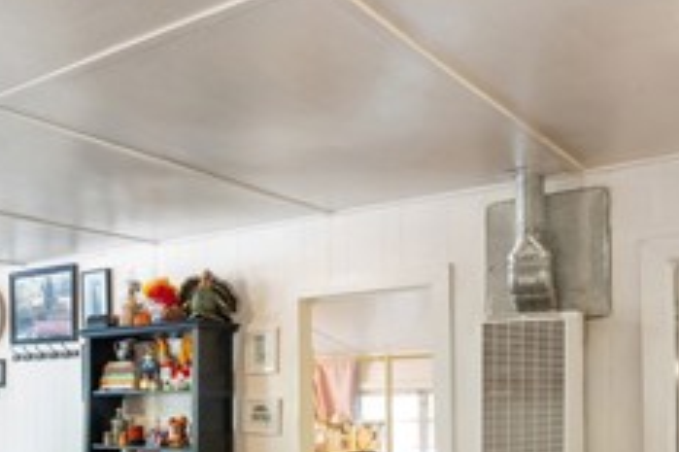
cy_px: 395
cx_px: 119
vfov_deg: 29.4
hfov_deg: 42.2
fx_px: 829
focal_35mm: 44
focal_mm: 16
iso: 40
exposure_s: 30
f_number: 22
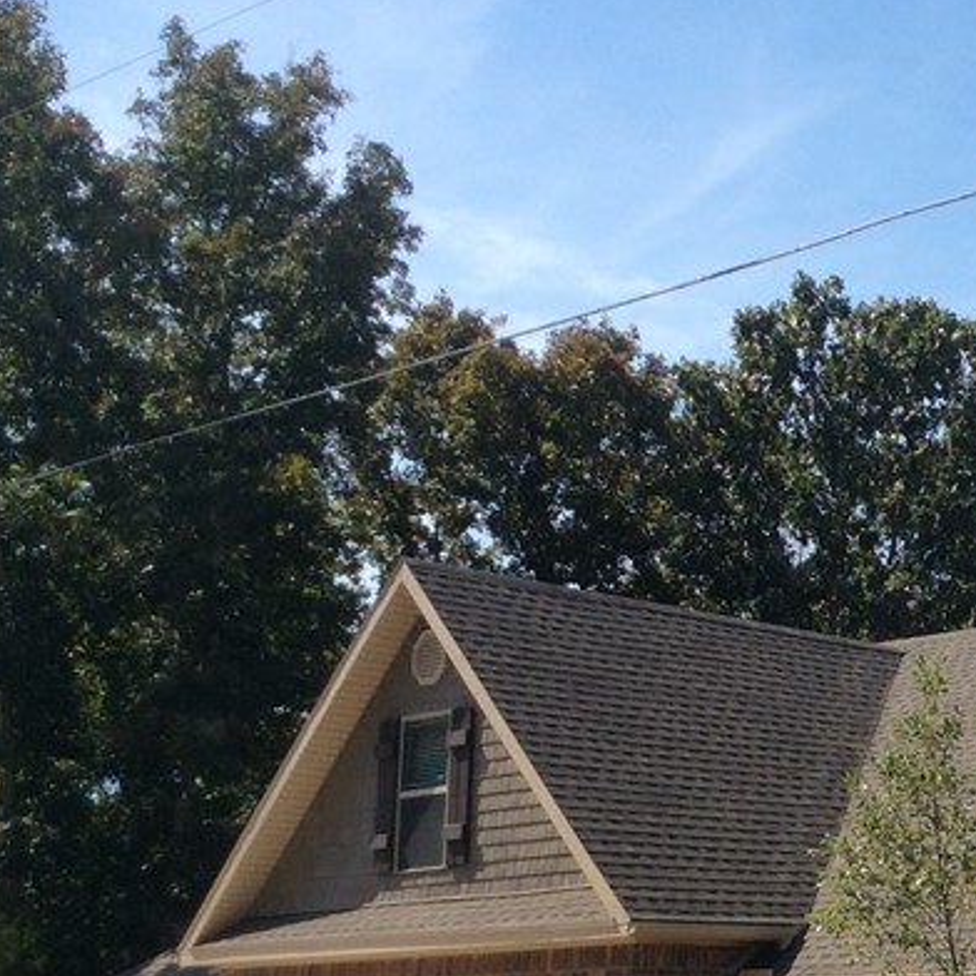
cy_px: 620
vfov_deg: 23.3
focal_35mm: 74
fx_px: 2361
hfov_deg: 21.6
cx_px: 1175
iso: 32
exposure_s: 1/1546
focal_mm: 3.3
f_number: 2.4
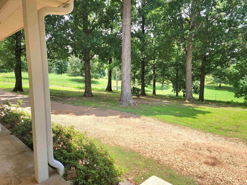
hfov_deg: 71.6
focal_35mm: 24
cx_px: 124
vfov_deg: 56.8
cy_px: 92
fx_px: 171
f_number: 1.8
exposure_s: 1/526
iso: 16
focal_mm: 6.7
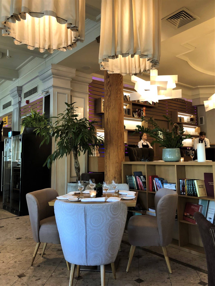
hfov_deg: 49.7
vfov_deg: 63.4
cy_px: 143
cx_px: 108
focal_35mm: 28
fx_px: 232
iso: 80
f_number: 1.8
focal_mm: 3.99
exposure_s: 1/17
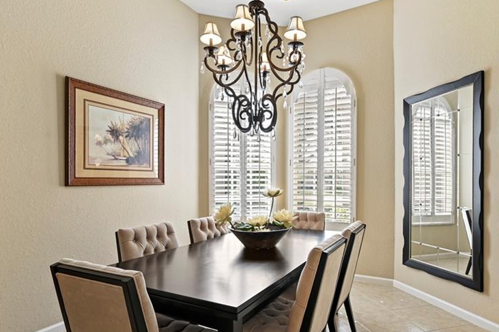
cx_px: 259
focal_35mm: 21
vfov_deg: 59.2
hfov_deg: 81.2
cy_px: 185
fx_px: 291
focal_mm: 15
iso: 100
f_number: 8
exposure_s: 1/4
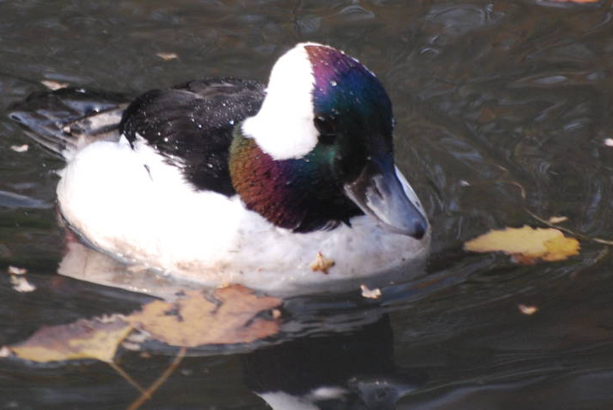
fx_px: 17079
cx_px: 269
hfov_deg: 2.1
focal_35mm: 1002
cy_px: 110
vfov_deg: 1.4
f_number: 5.6
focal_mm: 300
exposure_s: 1/200
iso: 400
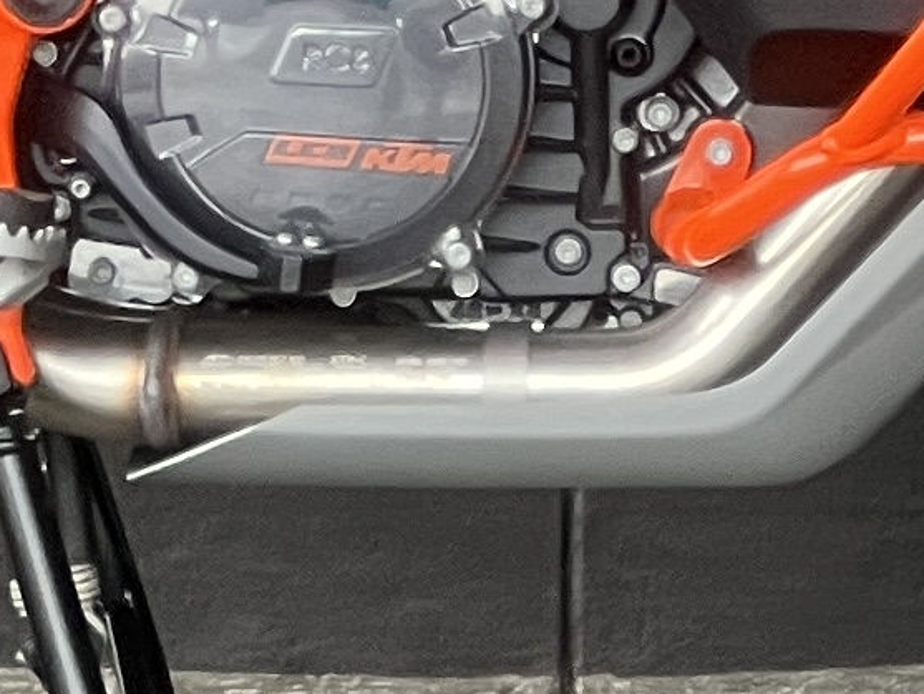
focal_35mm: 557
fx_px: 14871
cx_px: 513
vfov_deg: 2.7
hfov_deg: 3.6
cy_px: -838
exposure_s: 1/99
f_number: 2.8
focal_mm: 9
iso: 80
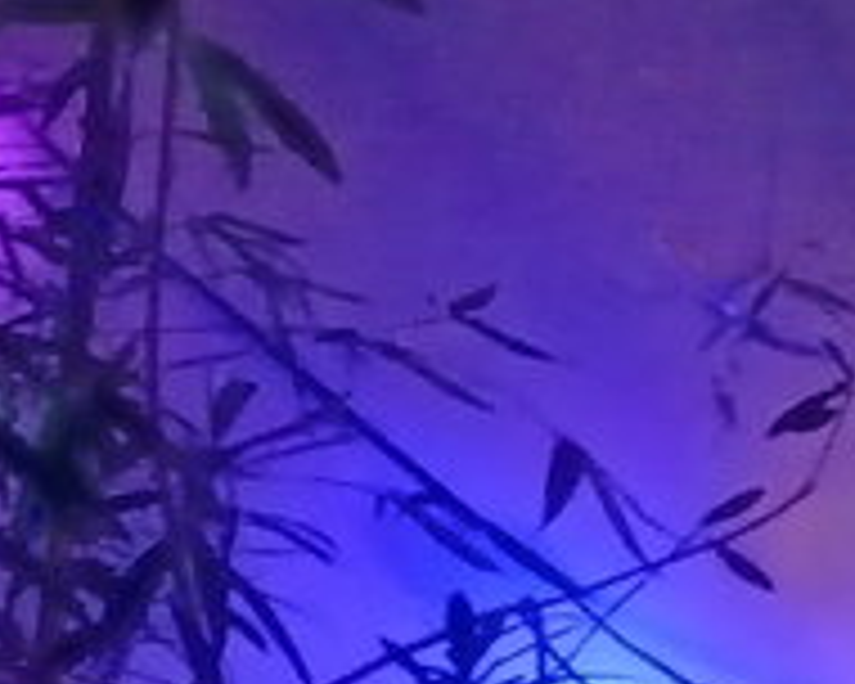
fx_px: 5618
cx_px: 531
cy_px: 1359
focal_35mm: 222
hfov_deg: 8.7
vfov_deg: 6.7
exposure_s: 1/33.3
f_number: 1.9
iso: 5903
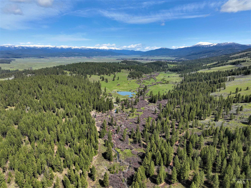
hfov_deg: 71.6
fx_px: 174
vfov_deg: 56.8
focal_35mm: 24
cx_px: 126
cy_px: 94
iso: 130
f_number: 2.8
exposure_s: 1/2000
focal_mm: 12.29
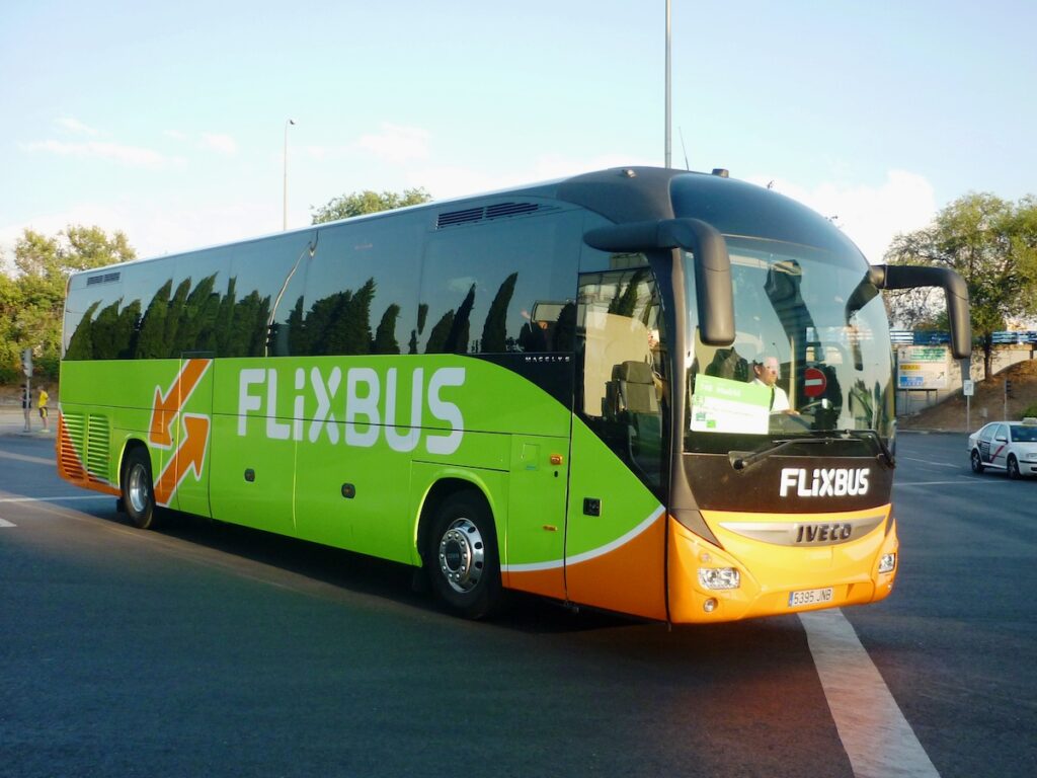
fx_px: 989
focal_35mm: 33
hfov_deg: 55.4
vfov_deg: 42.9
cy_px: 389
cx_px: 518
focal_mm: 5.5
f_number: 2.8
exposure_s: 1/500
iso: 160
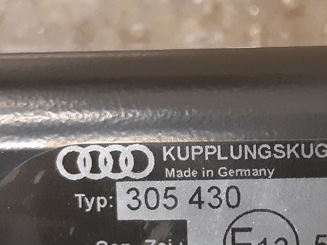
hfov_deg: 30.0
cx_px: 263
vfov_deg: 23.2
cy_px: 166
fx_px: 595
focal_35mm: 63
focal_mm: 3.93
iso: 250
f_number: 1.7
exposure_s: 1/25
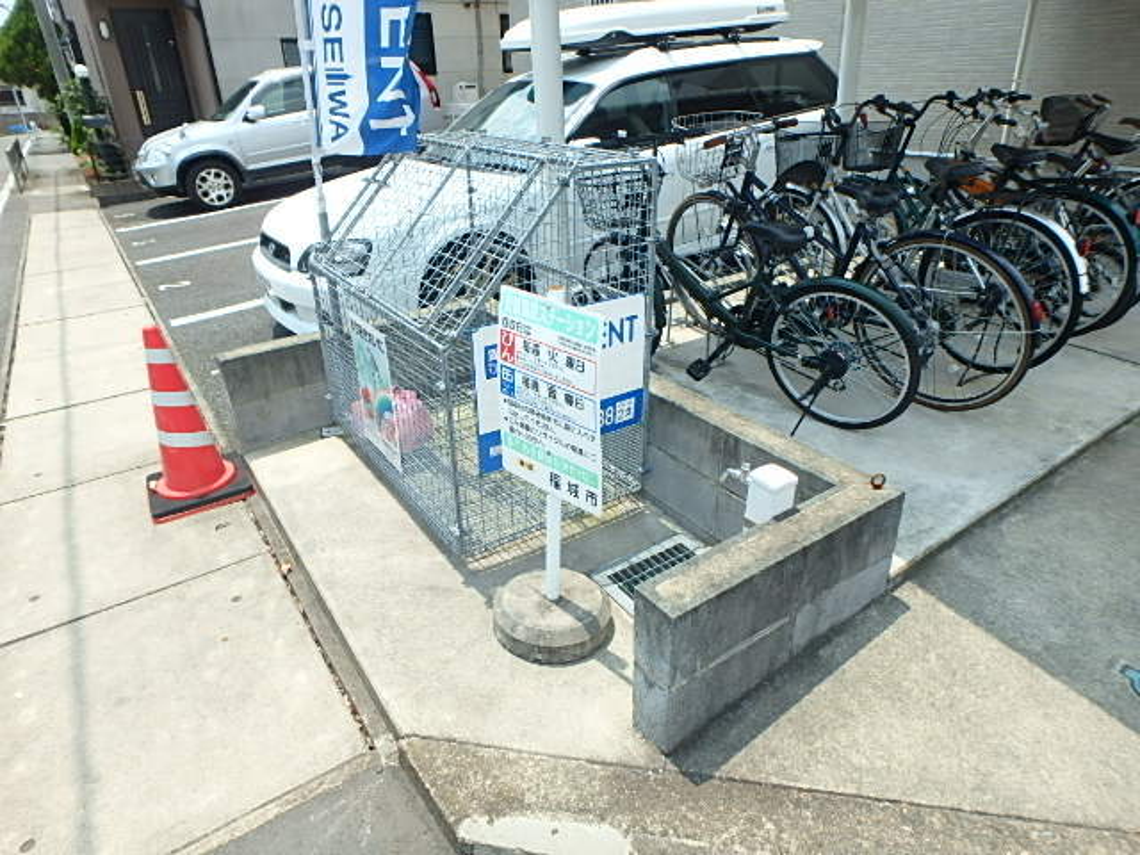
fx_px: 692
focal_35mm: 21
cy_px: 428
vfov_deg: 63.4
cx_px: 570
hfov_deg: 79.0
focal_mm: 3.7
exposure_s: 1/640
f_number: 3.5
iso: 125
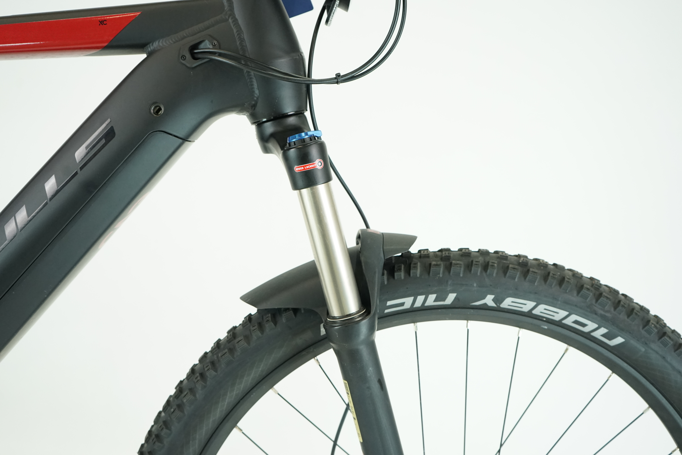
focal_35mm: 35
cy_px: 228
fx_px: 663
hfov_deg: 54.4
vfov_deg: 37.9
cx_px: 341
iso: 2000
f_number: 5
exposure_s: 1/200
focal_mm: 35
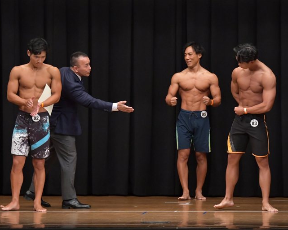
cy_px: 115
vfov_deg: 6.8
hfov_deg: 8.4
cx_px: 168
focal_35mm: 229
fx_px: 1952
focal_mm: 135
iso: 6400
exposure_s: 1/400
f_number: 5.6
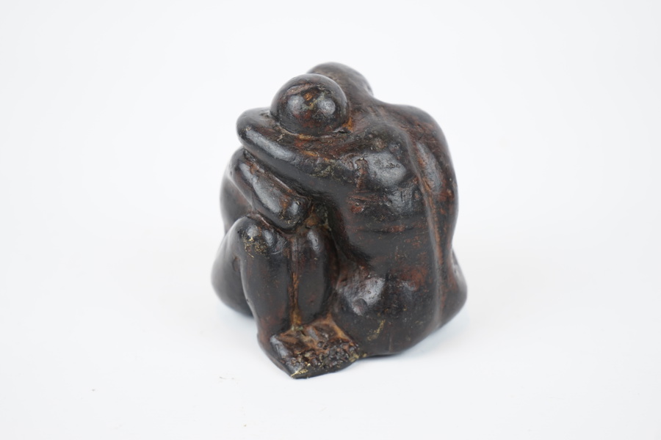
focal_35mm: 70
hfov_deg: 28.8
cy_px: 220
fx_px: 1285
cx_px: 330
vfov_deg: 19.5
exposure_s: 1/80
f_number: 5.6
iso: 320
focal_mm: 70
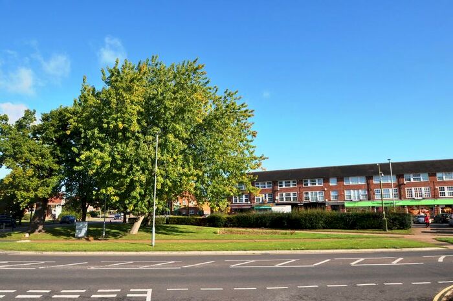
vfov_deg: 56.0
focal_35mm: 22
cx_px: 226
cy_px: 150
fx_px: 283
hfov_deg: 77.4
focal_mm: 15
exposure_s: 1/250
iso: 200
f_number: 8
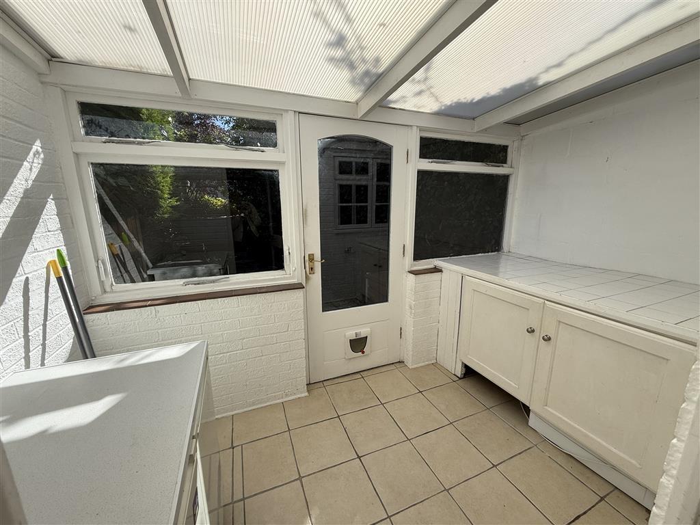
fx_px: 283
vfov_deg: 85.7
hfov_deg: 102.1
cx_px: 350
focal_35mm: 14
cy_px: 262
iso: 50
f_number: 2.2
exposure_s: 1/928
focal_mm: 2.22
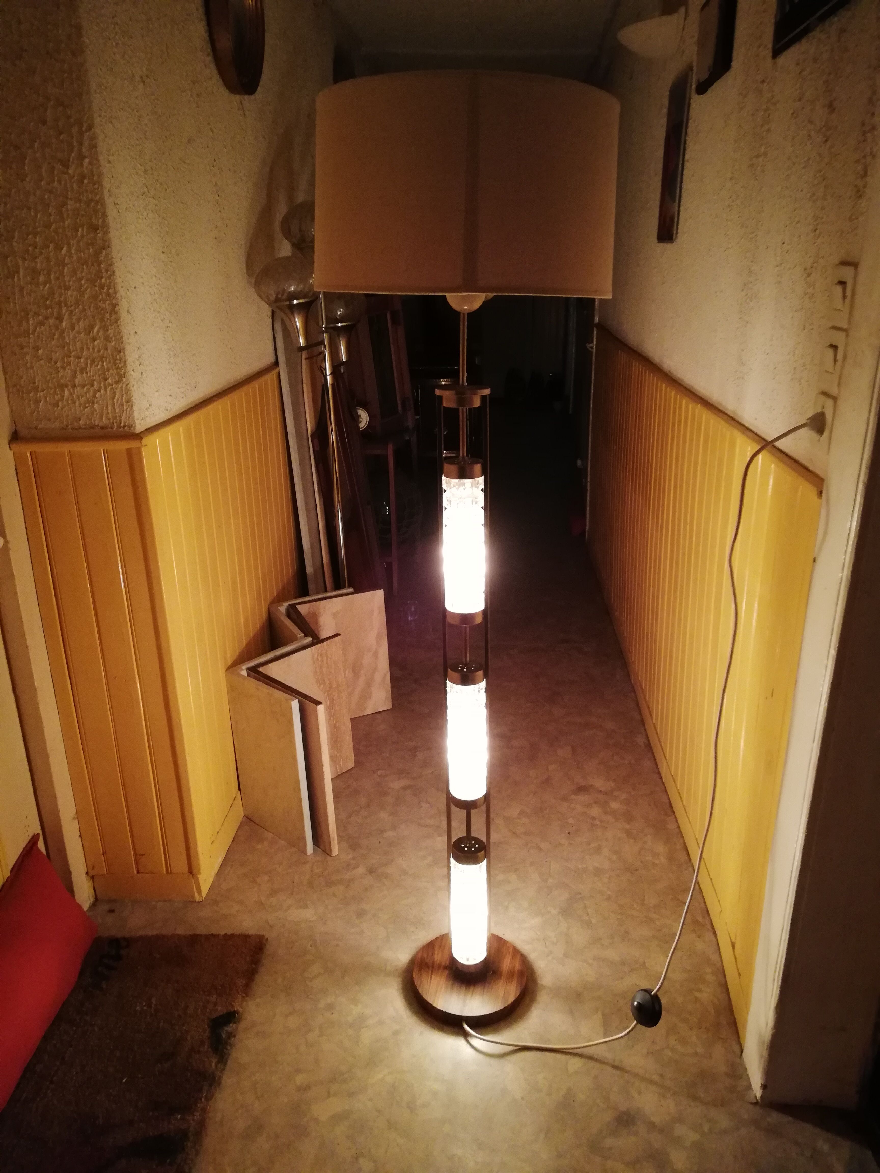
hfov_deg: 53.1
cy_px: 586
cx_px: 440
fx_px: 881
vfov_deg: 67.3
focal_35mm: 26
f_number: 2.2
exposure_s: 1/25
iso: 500
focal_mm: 3.81
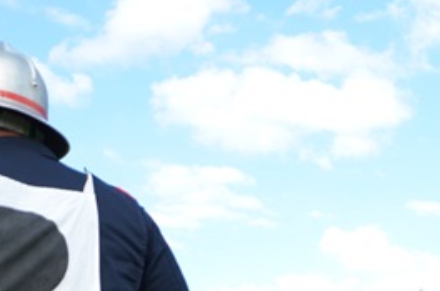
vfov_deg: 13.4
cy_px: 437
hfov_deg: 20.3
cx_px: 495
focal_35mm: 96
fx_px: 1165
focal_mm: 21
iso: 400
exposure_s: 1/1000
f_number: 4.5
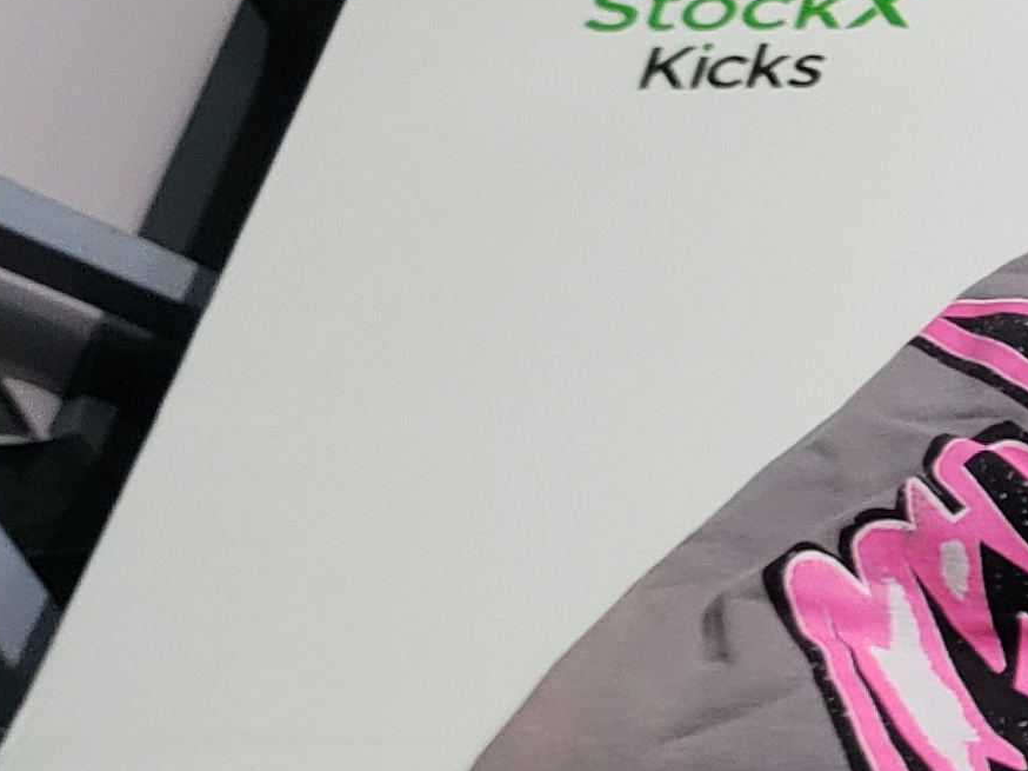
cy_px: 689
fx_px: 3563
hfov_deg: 13.1
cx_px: 2321
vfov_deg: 12.3
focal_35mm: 120
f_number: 1.5
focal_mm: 4.3
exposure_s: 1/249
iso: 50
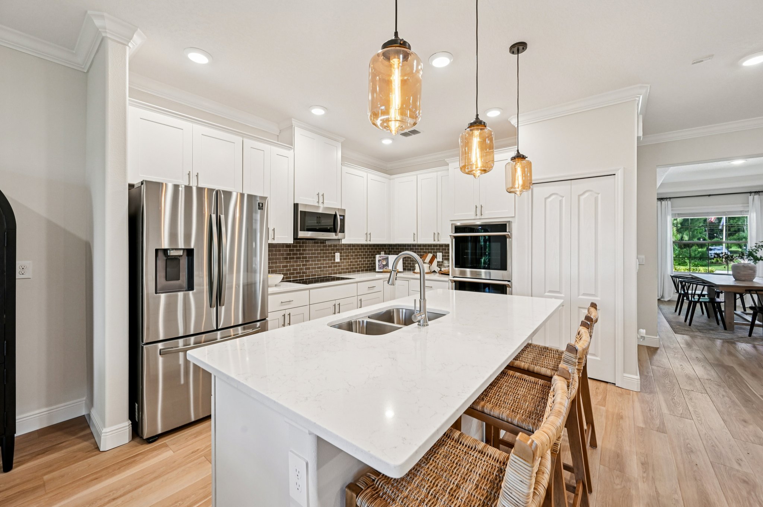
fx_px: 296
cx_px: 382
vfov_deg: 81.1
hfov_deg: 104.3
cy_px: 254
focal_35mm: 14
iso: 800
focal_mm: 14
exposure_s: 1/50
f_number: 8
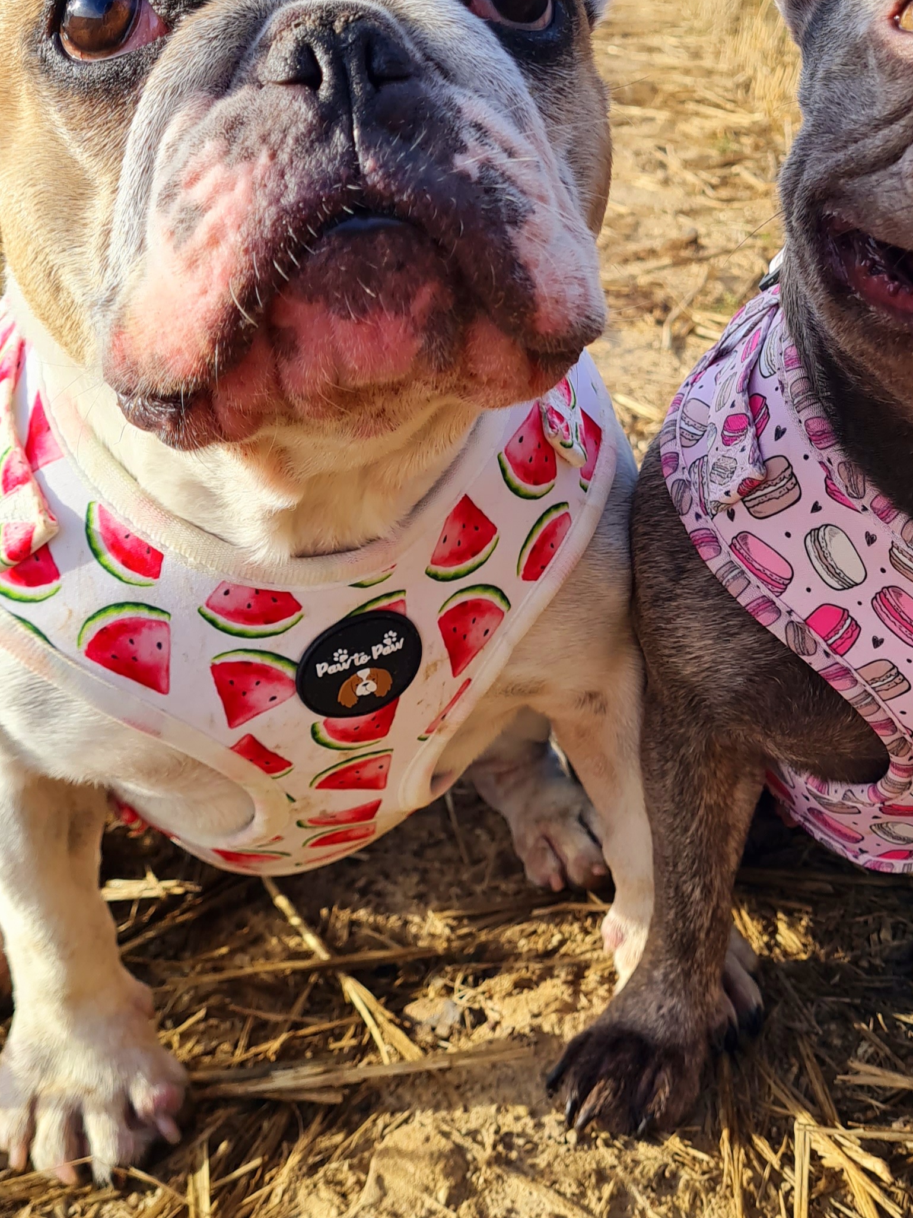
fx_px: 1618
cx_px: 637
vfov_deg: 40.8
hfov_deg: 31.2
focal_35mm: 46
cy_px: 419
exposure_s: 1/833
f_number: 1.8
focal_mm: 5.4
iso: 50
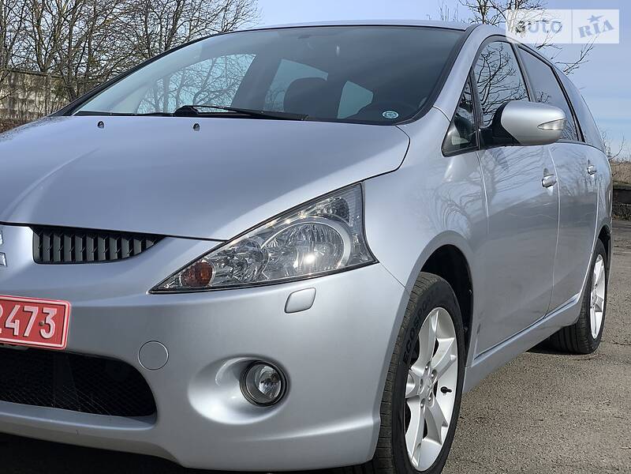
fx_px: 948
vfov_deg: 28.0
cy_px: 237
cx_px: 316
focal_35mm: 52
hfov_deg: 36.8
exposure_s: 1/1295
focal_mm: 6
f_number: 2.4
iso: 16
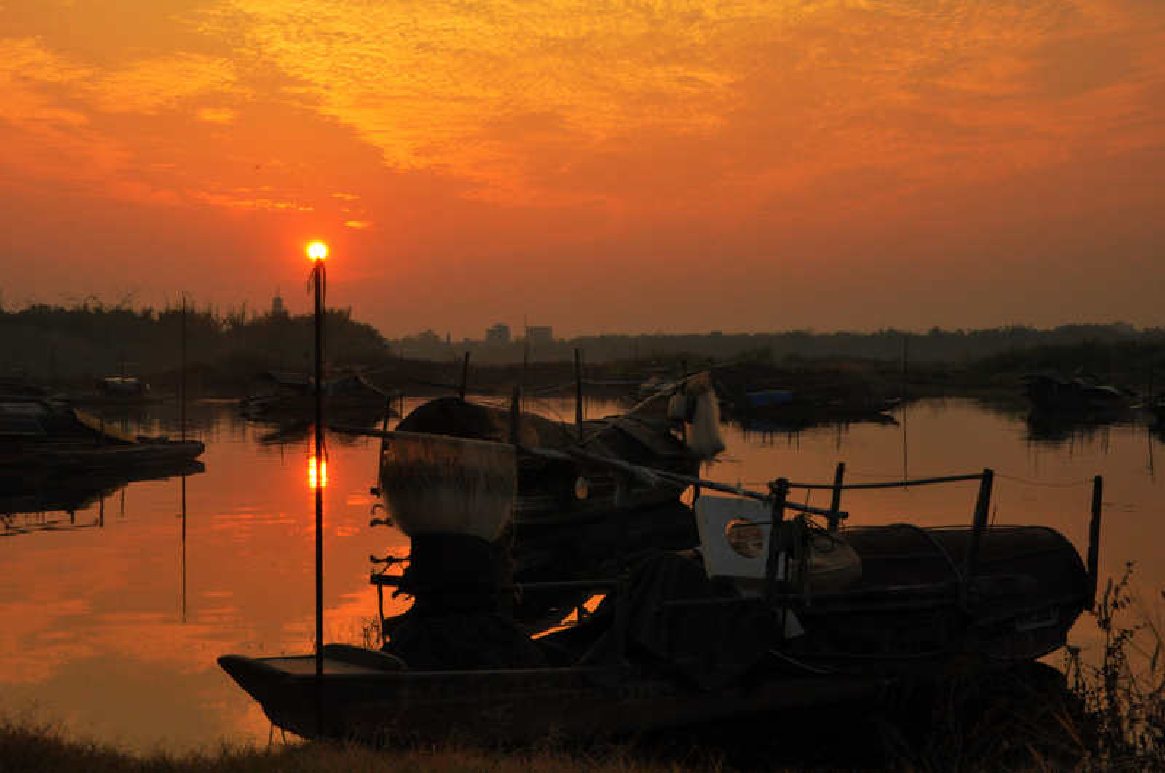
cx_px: 582
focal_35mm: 51
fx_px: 1648
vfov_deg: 26.4
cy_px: 386
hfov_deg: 38.9
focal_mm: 34
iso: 1400
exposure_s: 1/500
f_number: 13
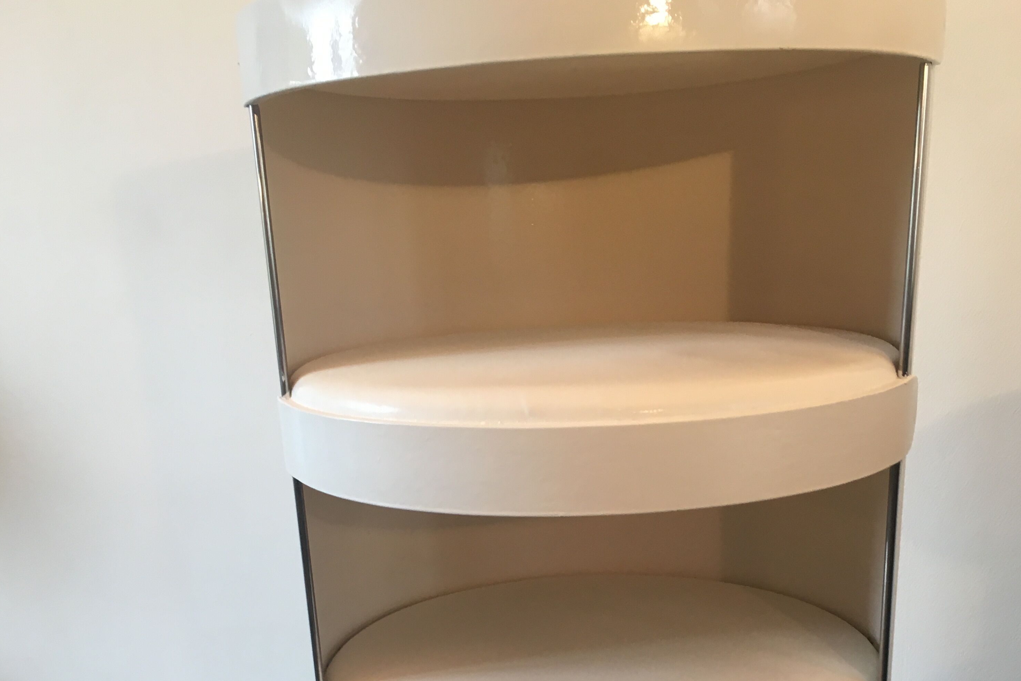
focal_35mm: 41
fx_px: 1163
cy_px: 661
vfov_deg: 30.6
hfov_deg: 47.4
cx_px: 513
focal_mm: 4.15
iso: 80
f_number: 2.2
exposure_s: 1/33
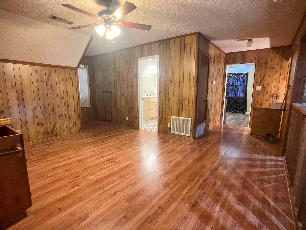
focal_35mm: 26
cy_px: 115
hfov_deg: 67.3
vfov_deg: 53.1
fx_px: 230
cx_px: 153
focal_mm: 5.7
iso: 500
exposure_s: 1/60
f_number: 1.5
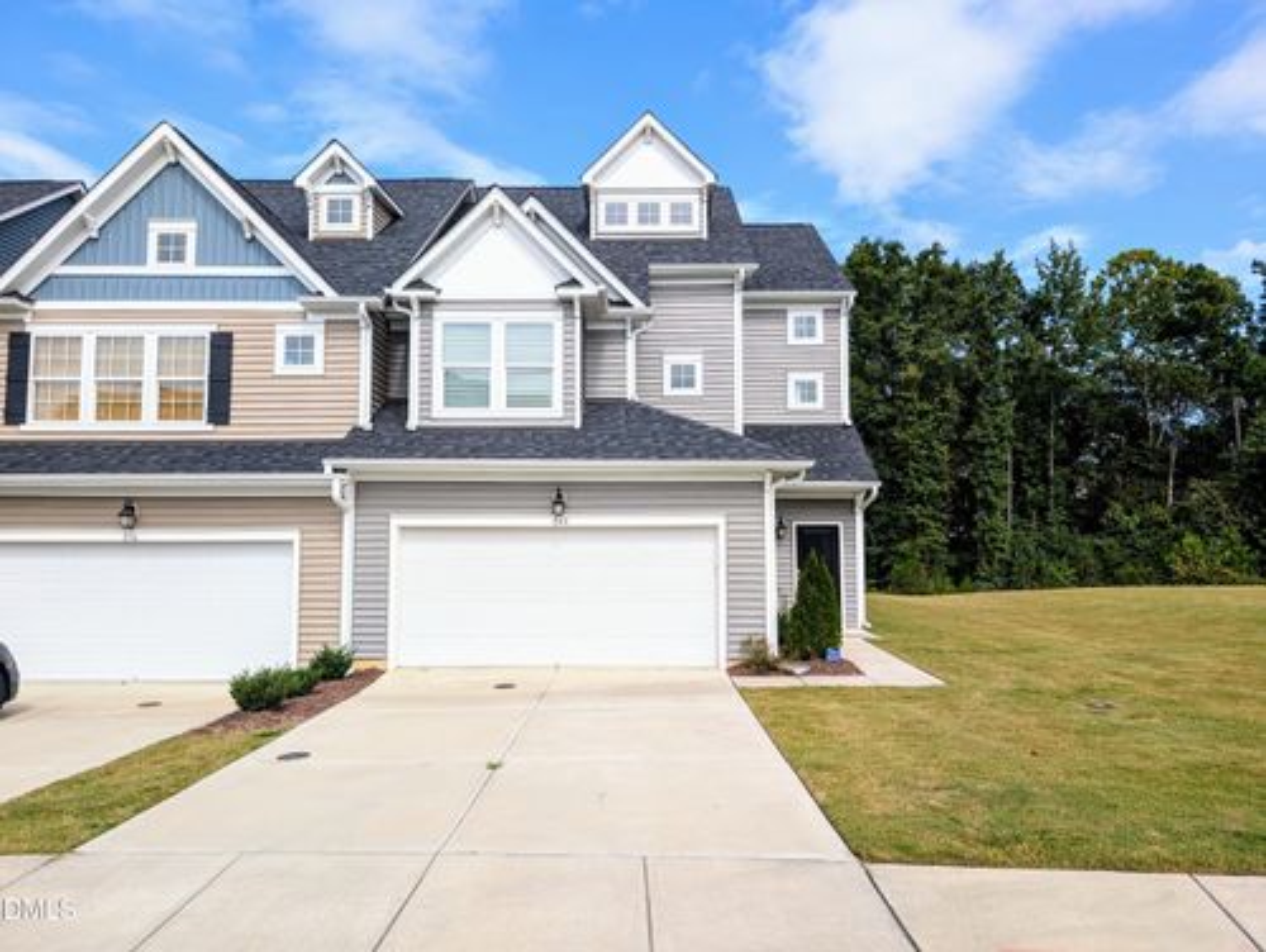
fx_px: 879
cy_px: 476
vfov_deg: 56.9
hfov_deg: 71.5
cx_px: 633
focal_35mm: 24
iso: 22
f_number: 1.68
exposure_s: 1/934
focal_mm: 6.9
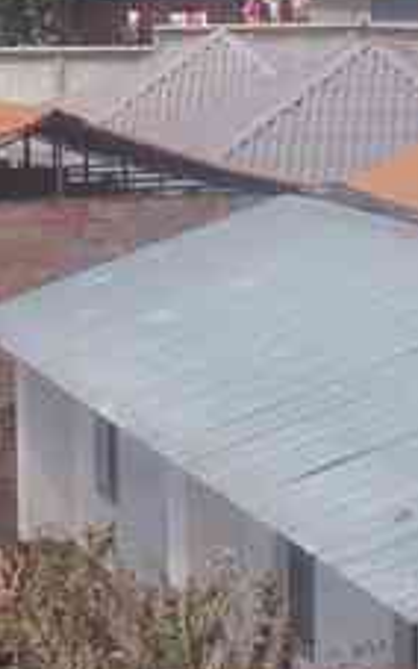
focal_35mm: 141
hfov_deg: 8.6
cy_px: 41
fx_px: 2573
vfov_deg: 14.6
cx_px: -514
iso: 200
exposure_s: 1/60
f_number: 11
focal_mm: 21
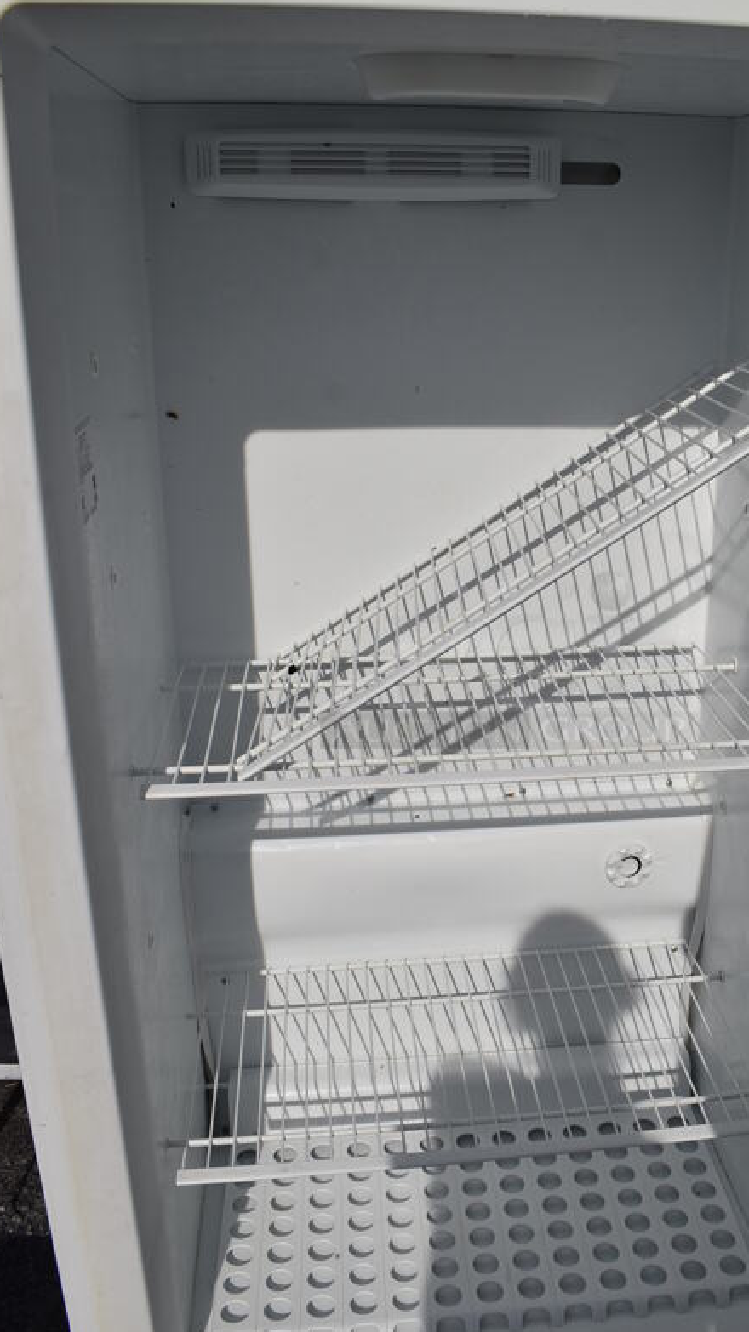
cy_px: 659
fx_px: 1166
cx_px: 511
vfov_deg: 59.5
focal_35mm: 33
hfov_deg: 35.2
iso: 200
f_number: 10
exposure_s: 1/1250
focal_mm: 18
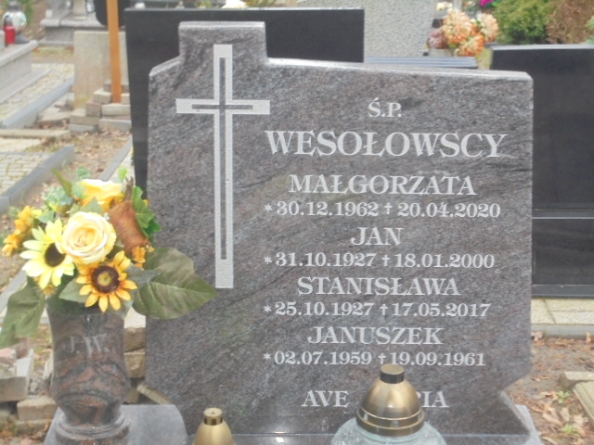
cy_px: 222
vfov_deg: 22.9
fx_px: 1098
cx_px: 297
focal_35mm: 64
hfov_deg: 30.3
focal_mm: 11.5
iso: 400
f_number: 5.6
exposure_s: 1/20
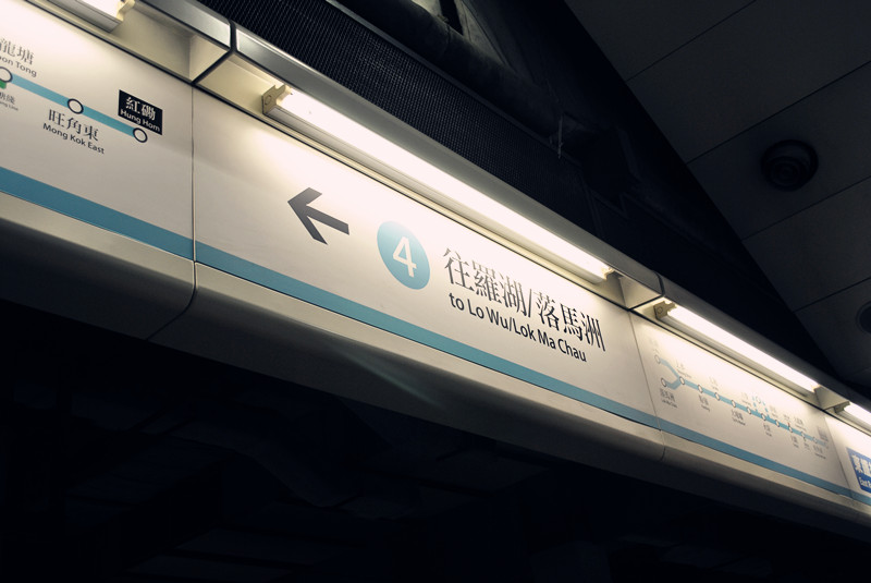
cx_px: 436
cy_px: 292
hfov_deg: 49.5
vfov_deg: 34.3
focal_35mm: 39
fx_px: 944
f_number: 4.2
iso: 160
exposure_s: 1/30
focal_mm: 26
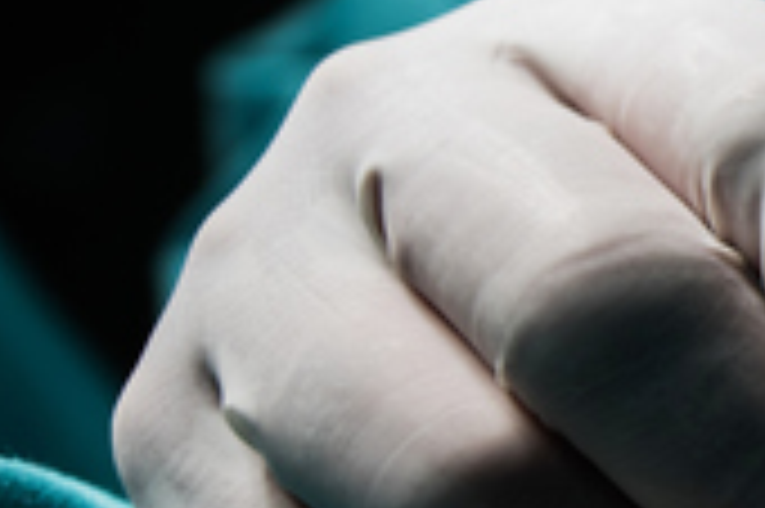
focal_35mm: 81
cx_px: 1354
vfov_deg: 16.8
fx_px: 1720
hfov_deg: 19.3
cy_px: 321
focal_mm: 19
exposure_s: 1/50
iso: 64
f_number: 3.2
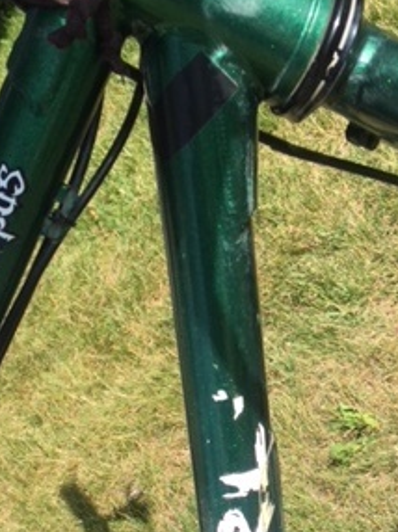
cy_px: 419
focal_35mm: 65
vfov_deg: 29.2
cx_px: 272
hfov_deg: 22.4
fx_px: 998
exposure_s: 1/1041
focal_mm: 4.15
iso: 32
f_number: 2.2
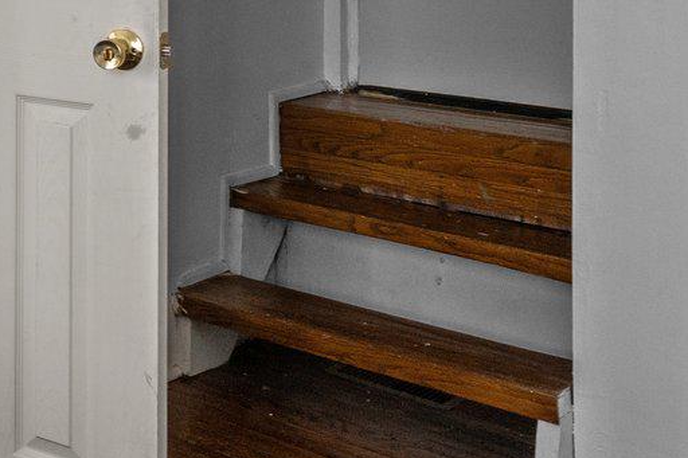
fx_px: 1299
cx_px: -288
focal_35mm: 68
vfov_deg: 18.8
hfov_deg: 24.4
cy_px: -115
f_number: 8
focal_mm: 17
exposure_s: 1/25
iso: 400
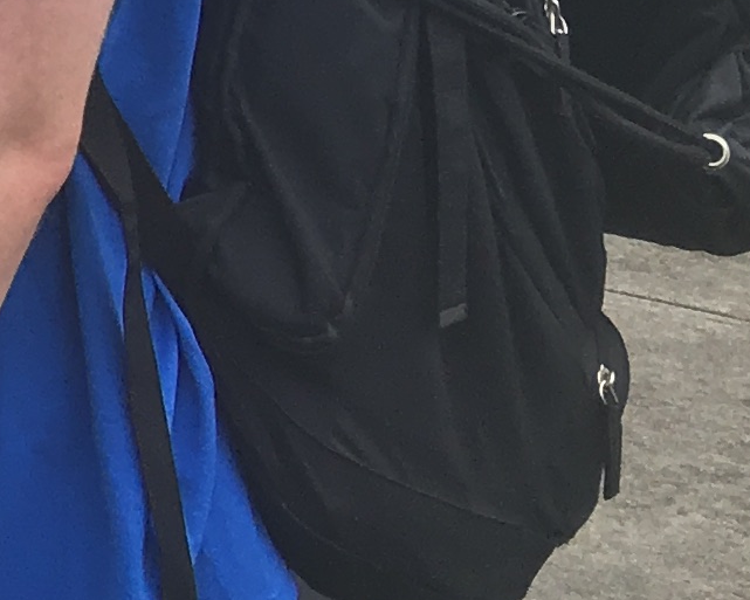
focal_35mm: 178
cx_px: -1273
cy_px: -724
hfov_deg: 9.3
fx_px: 3952
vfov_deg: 8.1
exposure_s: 1/761
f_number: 2.2
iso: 25
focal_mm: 4.15
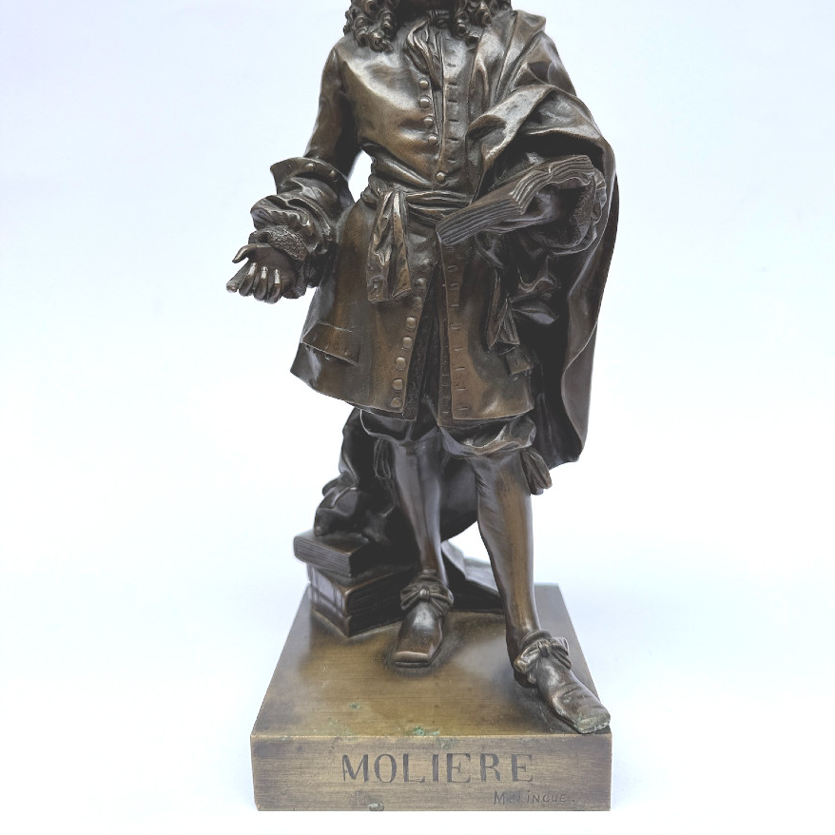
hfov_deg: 55.6
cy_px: 323
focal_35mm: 29
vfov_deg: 55.1
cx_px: 424
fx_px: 791
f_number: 1.78
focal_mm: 6.76
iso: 80
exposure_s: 1/677
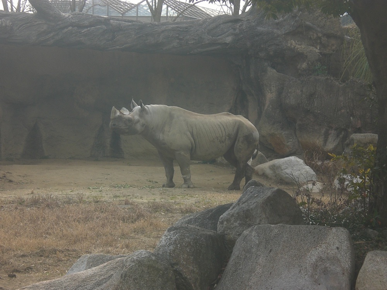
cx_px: 194
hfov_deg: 17.3
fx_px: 1274
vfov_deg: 13.0
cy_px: 145
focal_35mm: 114
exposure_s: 1/125
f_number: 5.9
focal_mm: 18.9
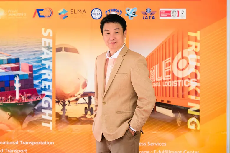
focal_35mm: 105
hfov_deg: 19.4
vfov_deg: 13.1
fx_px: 671
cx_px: 115
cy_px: 76
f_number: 2.5
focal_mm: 105
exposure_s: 1/125
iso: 100
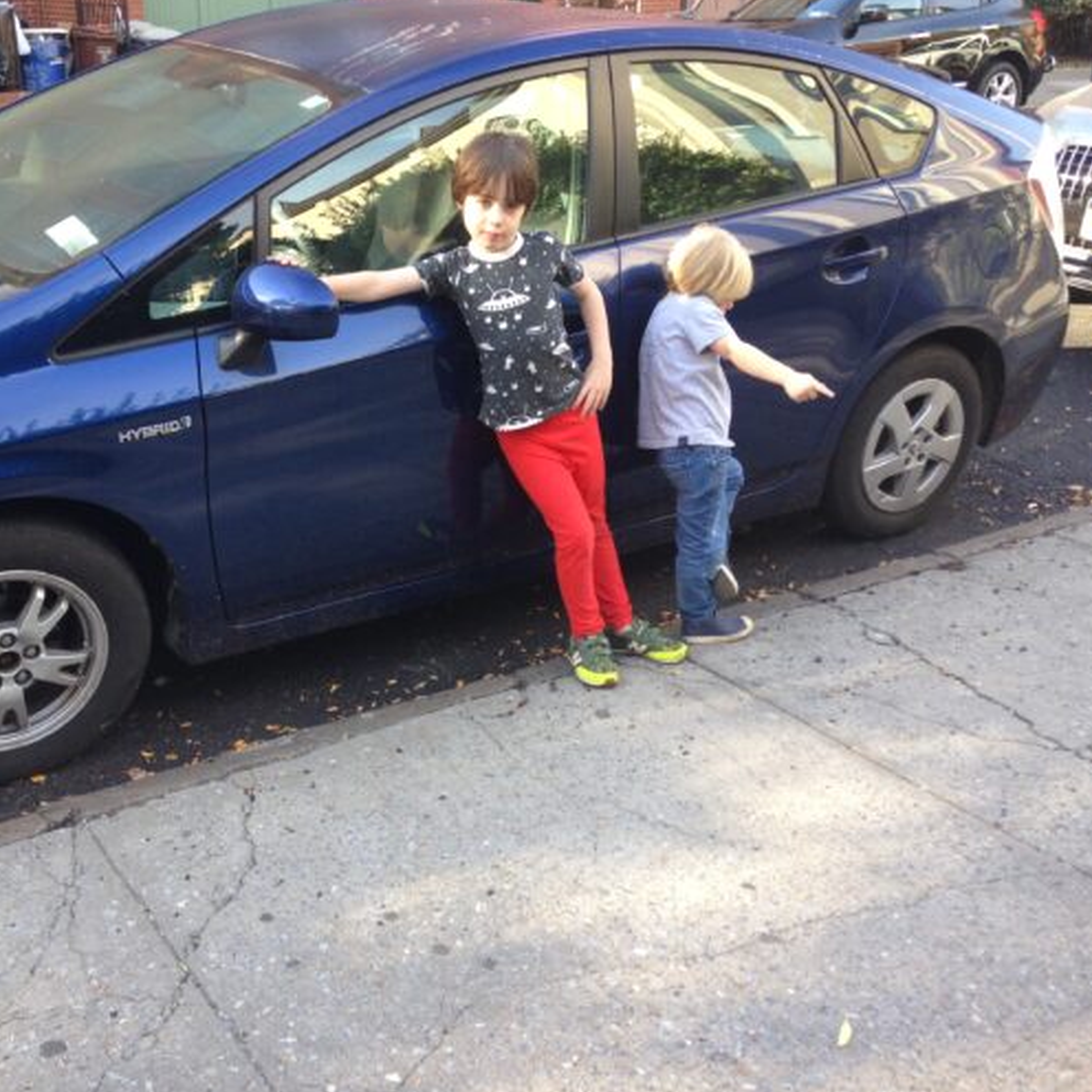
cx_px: 429
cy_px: 546
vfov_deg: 41.9
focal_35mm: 40
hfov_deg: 41.6
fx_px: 1428
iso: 64
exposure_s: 1/120
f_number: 2.4
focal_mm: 4.12
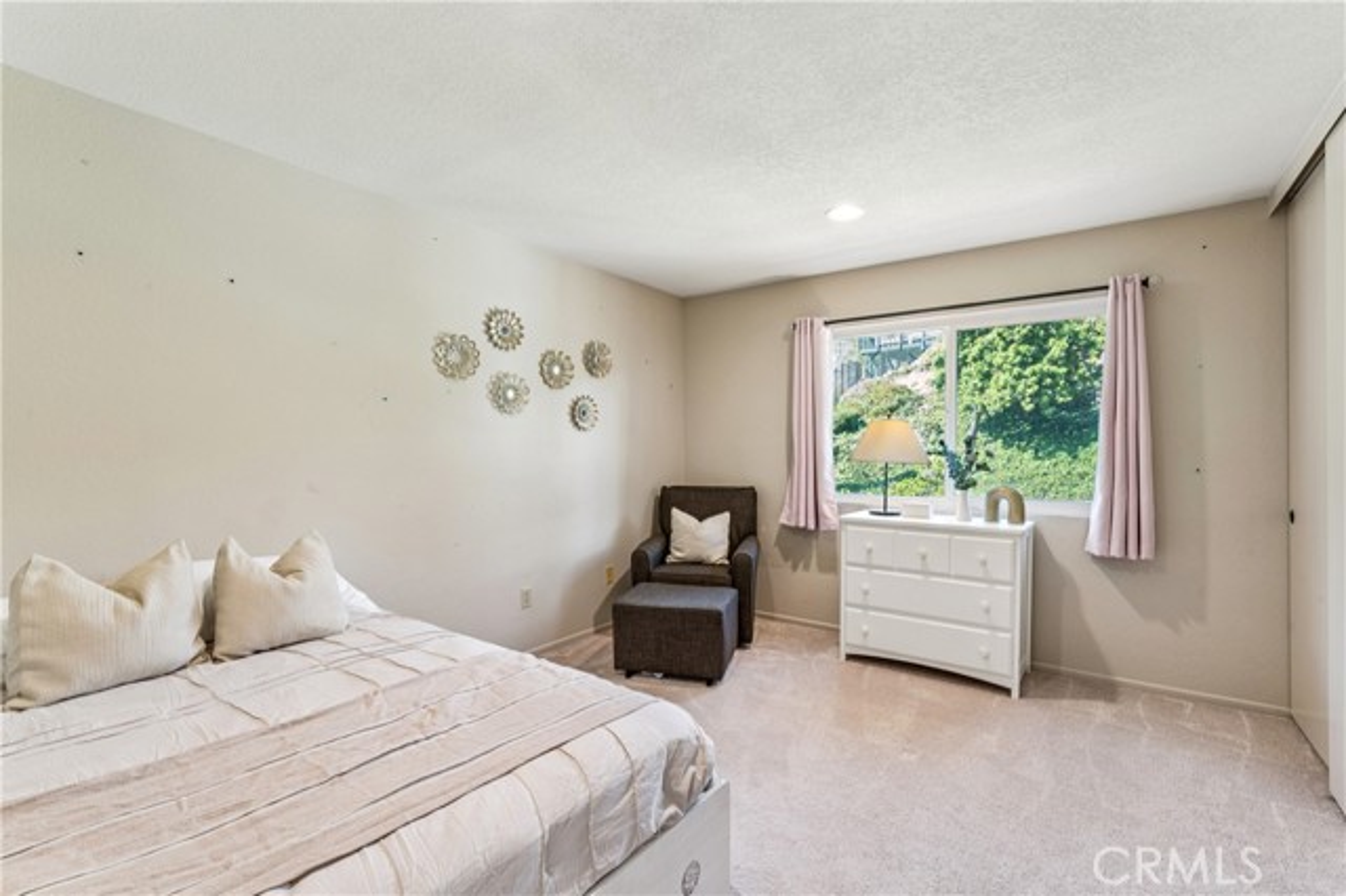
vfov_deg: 73.3
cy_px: 448
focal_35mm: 16
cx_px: 673
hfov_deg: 96.4
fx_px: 602
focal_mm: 16.1
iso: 100
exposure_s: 1/1.67
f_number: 13
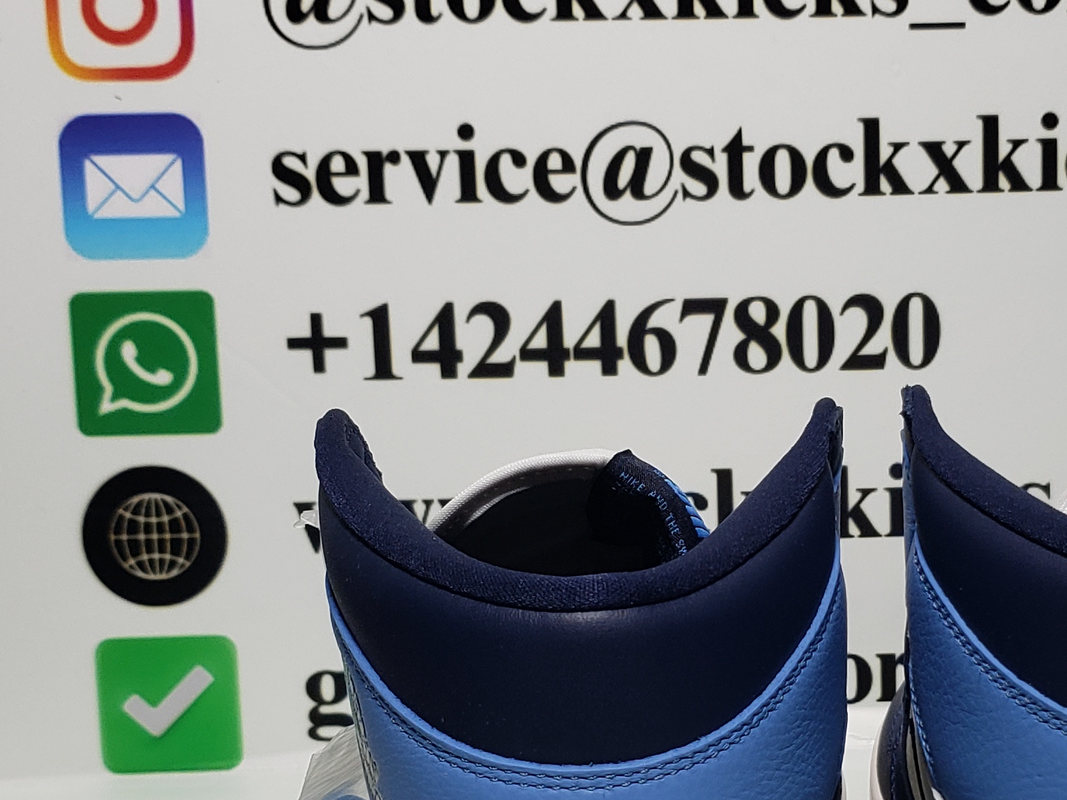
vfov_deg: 21.1
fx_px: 2127
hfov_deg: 27.9
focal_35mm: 69
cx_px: 761
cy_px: 628
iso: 50
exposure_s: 1/499
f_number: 1.5
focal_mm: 4.3
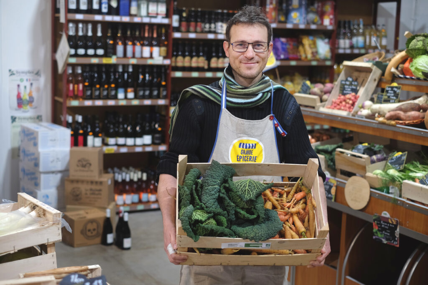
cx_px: 214
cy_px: 142
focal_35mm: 53
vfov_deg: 25.5
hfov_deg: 37.5
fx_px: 630
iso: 250
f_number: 2
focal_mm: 35
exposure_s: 1/125
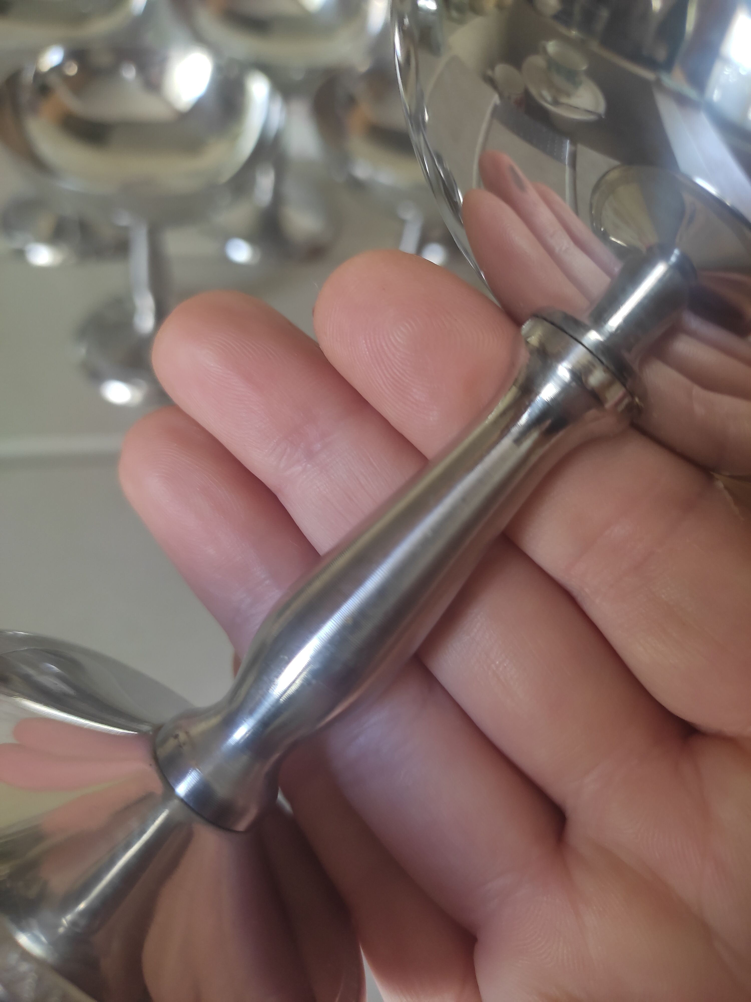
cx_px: 376
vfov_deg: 67.3
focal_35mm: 26
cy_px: 501
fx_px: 752
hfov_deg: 53.1
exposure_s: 1/33
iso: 512
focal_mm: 4.74
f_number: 1.79
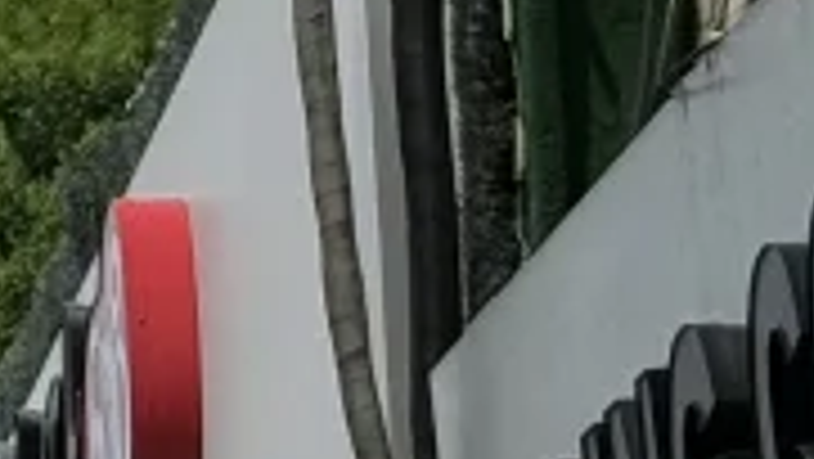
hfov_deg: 5.1
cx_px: -836
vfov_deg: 2.9
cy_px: -374
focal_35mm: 415
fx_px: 8961
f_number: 1.78
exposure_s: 1/6410
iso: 64
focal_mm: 6.76
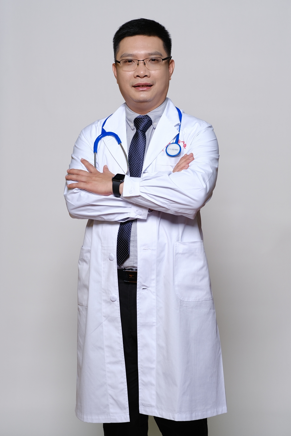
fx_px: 1018
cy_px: 218
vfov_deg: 24.2
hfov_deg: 16.3
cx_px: 146
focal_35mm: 84
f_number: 4
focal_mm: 56
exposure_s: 1/160
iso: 250
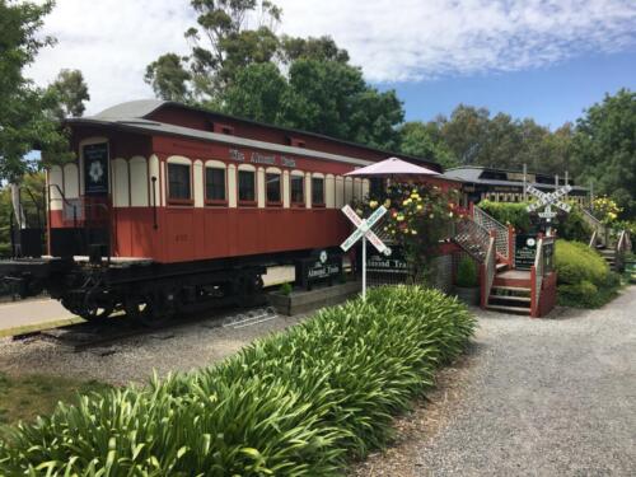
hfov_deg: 61.7
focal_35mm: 29
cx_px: 318
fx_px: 533
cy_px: 238
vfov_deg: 48.2
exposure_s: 1/1083
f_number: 2.2
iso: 25
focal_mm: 4.15
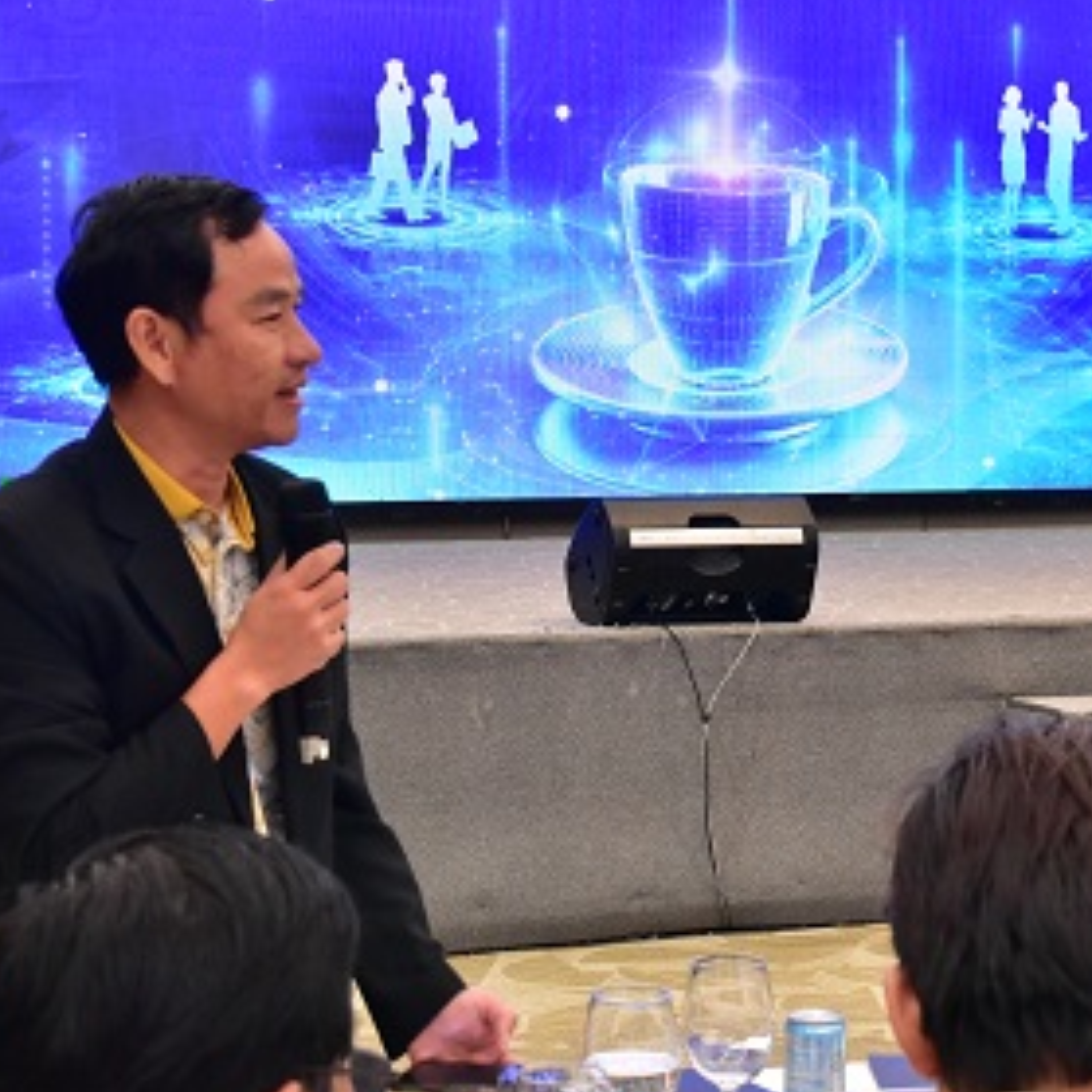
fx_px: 2605
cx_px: 634
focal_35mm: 73
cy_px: 454
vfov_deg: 23.6
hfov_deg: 23.6
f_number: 10
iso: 3200
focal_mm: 40
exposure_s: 1/40
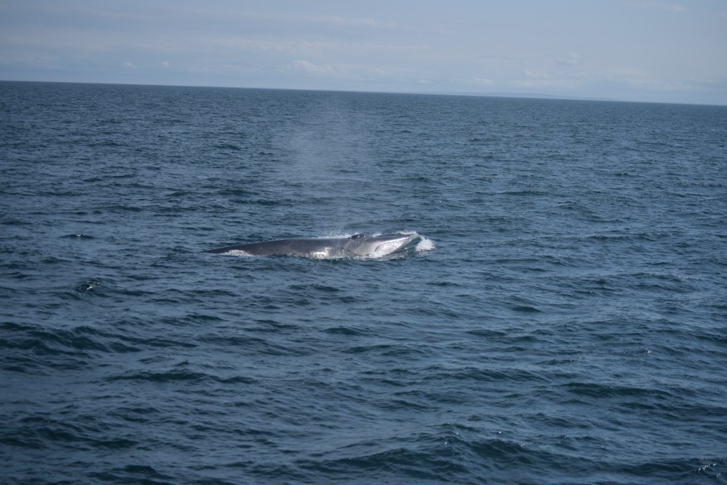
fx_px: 1666
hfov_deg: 24.6
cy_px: 242
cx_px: 364
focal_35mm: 82
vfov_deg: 16.6
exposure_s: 1/4000
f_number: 4
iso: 200
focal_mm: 55
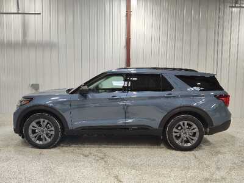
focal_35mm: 23
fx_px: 162
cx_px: 122
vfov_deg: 58.9
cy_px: 92
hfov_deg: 73.9
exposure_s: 1/120
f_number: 1.8
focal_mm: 5.56
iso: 109
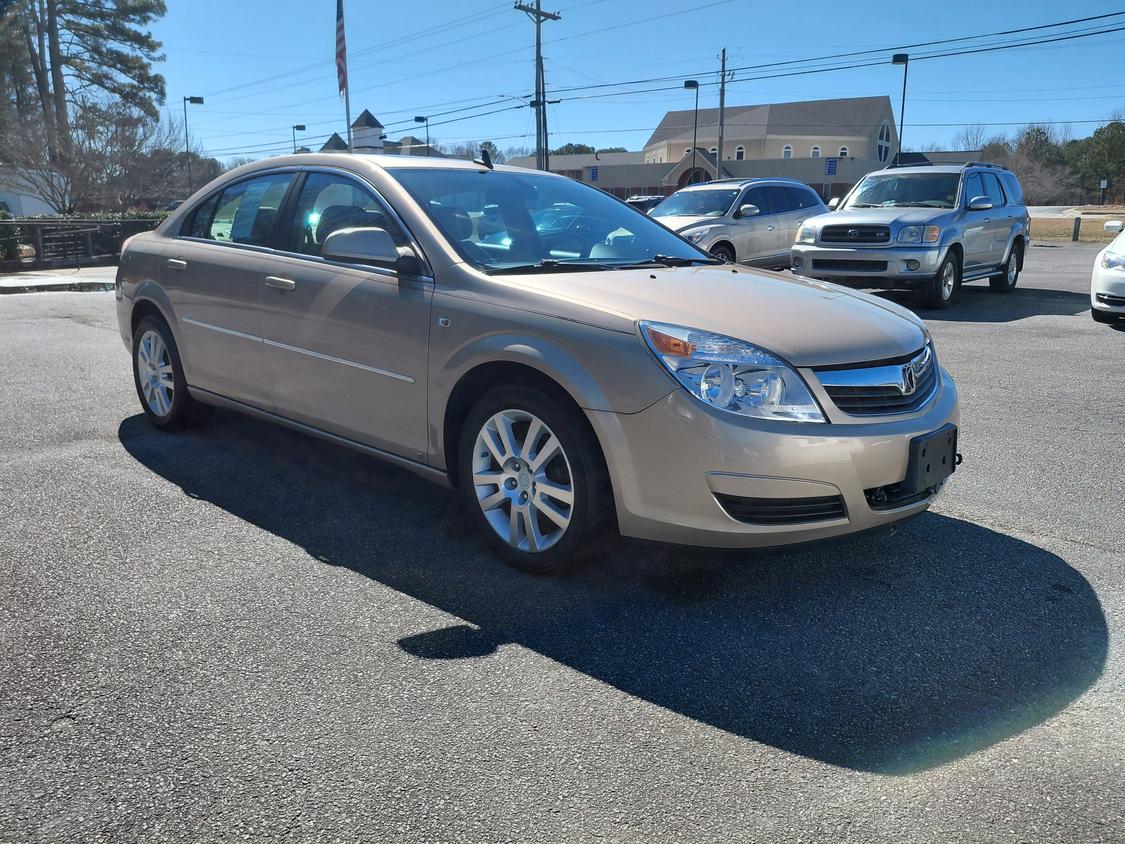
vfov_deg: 54.9
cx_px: 562
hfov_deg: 69.4
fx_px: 812
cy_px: 422
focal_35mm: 25
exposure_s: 1/1661
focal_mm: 4.69
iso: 50
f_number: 1.8
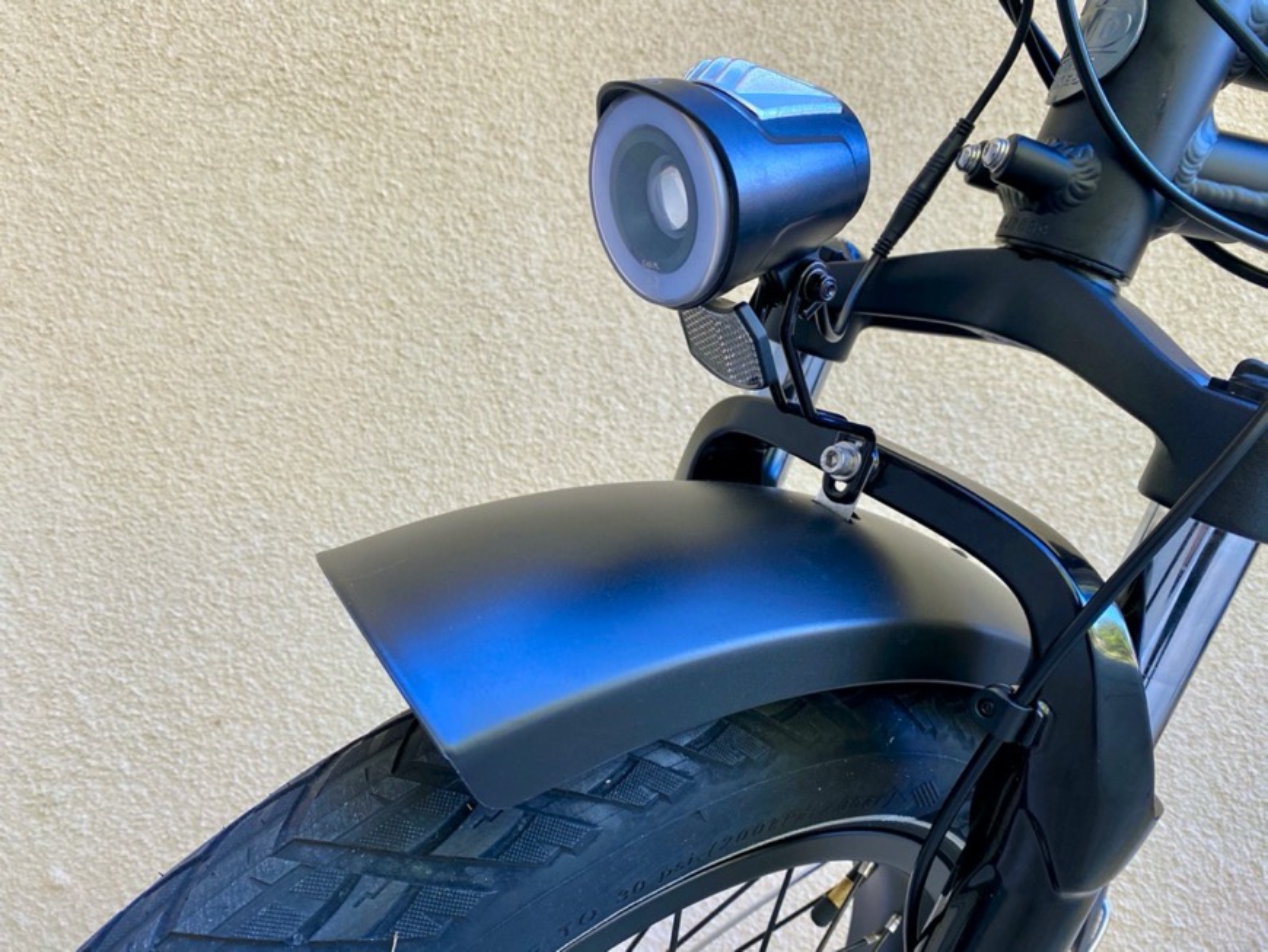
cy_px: 476
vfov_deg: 53.1
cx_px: 634
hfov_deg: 67.3
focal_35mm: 26
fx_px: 953
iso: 64
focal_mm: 4.25
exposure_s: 1/121
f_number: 1.8
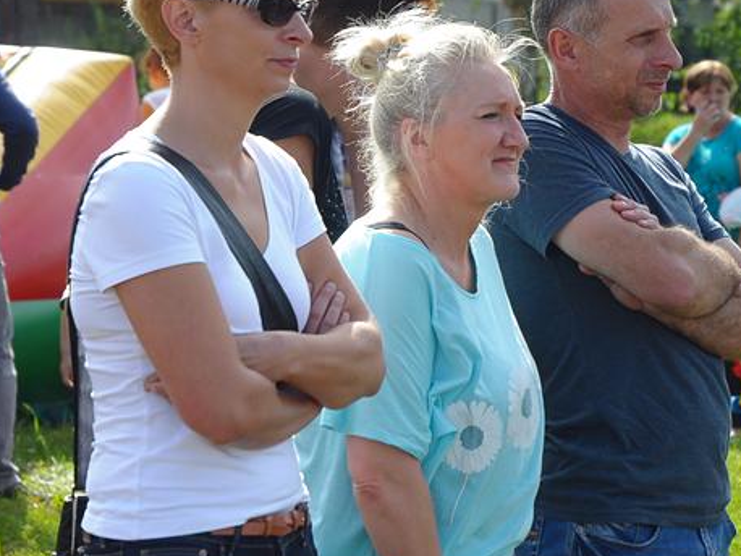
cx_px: 469
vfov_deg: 7.9
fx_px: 4005
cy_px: 229
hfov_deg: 10.6
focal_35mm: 187
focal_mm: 70
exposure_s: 1/1000
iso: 400
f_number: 6.3
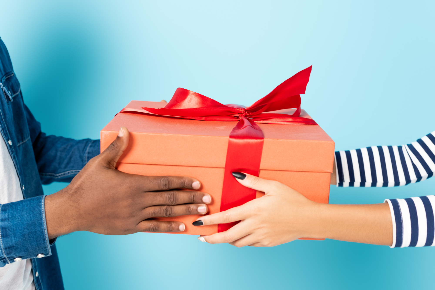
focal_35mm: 50
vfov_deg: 27.0
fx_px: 604
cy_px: 145
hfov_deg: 39.6
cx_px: 218
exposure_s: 1/160
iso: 80
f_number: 5
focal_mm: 50
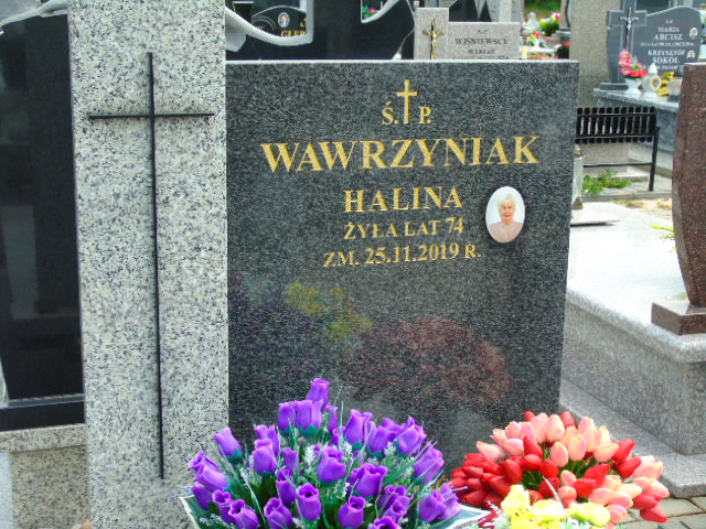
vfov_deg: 27.0
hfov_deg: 35.5
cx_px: 353
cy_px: 264
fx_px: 1101
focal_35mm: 54
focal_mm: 9.6
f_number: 4.3
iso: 80
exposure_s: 1/250
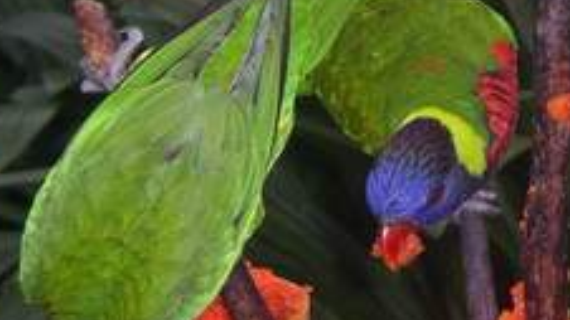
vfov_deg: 5.4
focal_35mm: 225
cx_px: 446
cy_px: 154
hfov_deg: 9.6
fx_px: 3400
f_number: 3.9
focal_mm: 16
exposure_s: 1/125
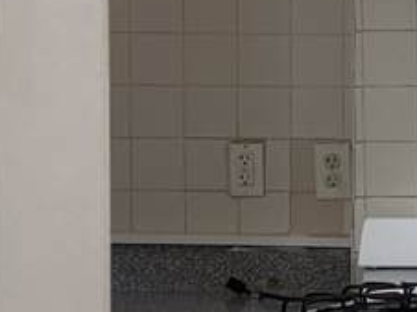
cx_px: 878
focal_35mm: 118
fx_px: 1420
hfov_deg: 13.7
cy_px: 240
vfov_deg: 12.5
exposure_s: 1/60
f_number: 1.6
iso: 160
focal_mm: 5.96
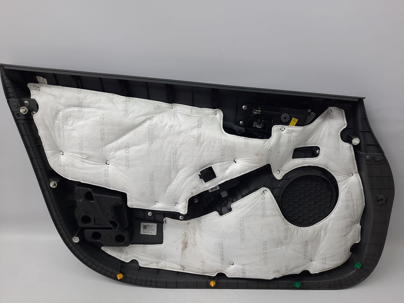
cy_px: 152
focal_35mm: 25
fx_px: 292
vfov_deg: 54.9
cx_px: 202
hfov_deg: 69.4
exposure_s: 1/100
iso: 64
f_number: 2
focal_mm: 4.6
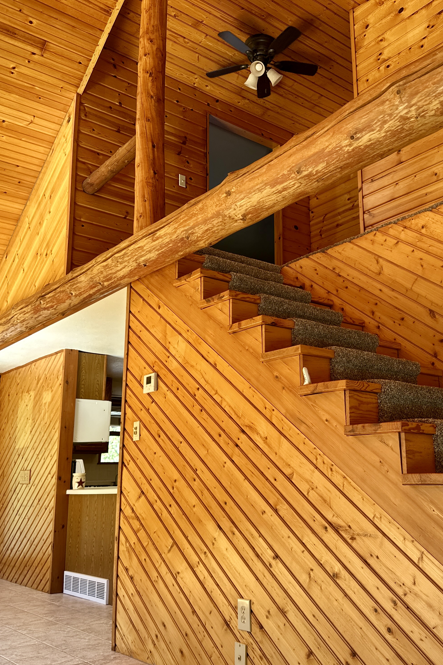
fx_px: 628
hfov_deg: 38.7
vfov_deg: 55.8
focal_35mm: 34
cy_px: 337
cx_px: 267
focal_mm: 6.86
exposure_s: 1/121
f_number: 1.78
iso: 100
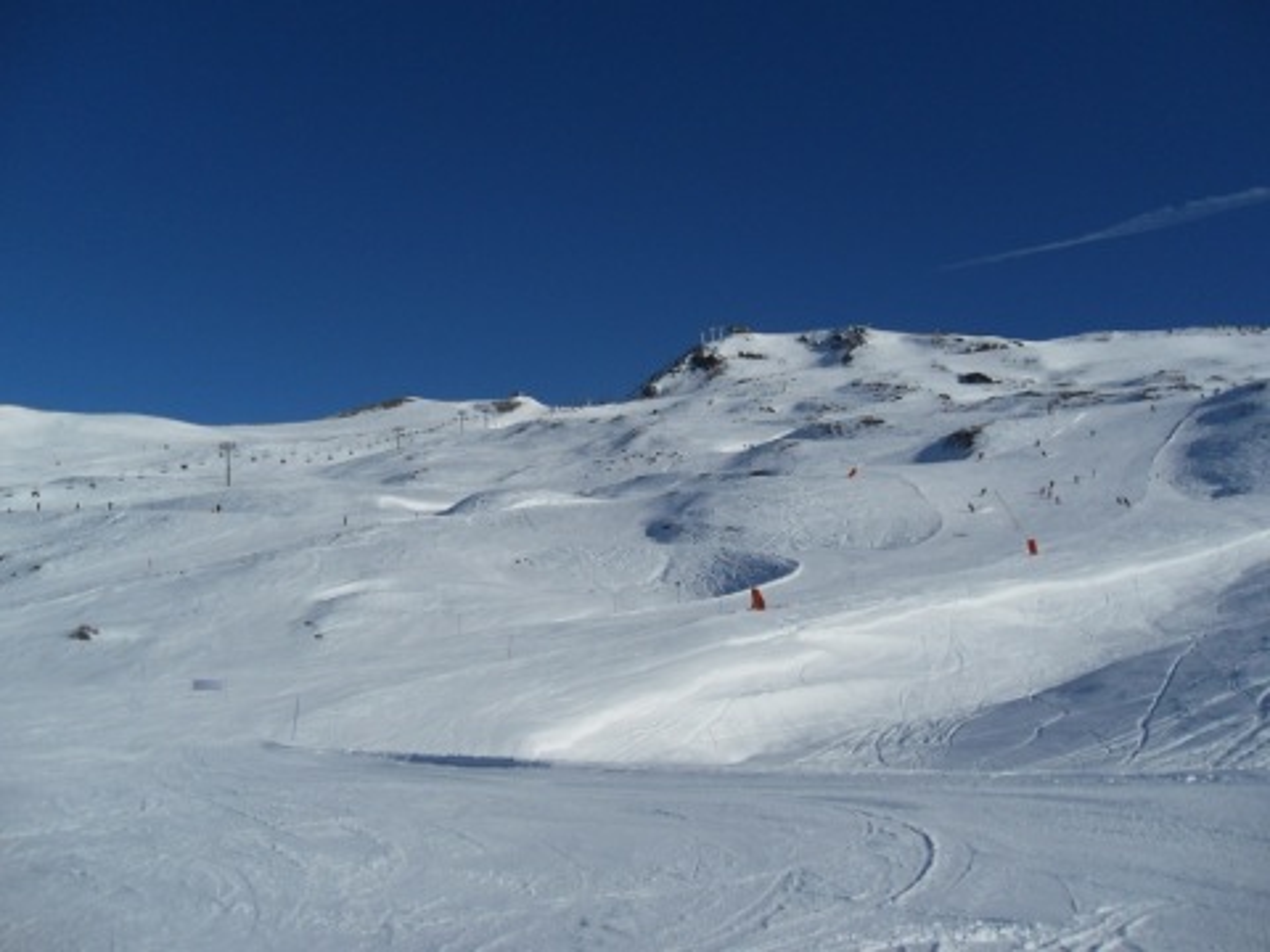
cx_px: 635
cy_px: 476
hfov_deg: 52.6
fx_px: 1284
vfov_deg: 40.7
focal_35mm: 35
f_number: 8.2
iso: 80
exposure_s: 1/750
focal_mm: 6.3
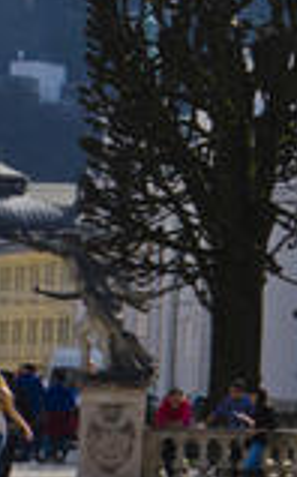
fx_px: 3065
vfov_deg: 8.9
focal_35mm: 236
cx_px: 1305
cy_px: 249
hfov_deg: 4.9
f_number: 9.5
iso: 100
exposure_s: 1/350
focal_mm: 28
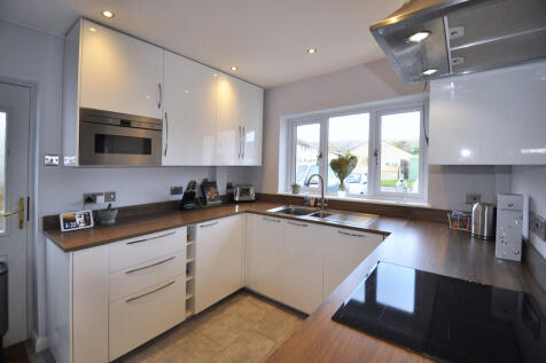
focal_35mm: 15
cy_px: 182
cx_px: 273
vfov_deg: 77.3
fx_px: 227
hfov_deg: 100.4
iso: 400
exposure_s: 1/160
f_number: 3.5
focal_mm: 10
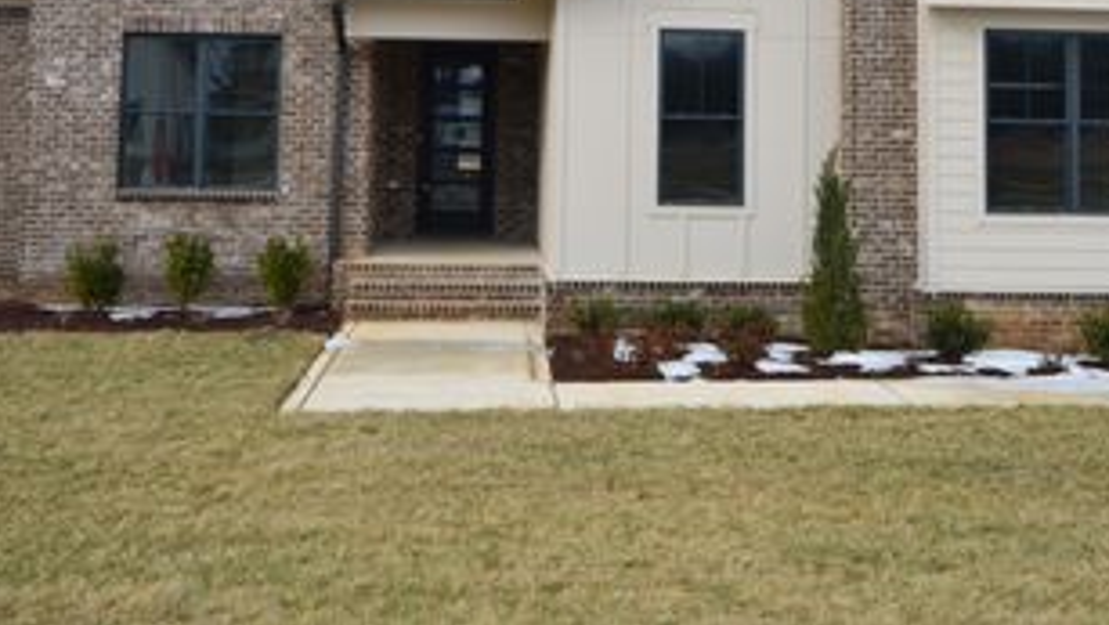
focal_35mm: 46
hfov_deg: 44.5
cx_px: 592
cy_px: 27
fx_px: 1353
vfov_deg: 25.0
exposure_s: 1/200
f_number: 10
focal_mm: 18
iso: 400
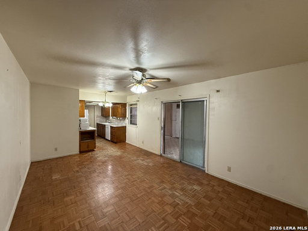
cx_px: 154
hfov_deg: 102.1
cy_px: 116
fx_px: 125
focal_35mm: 14
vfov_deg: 85.7
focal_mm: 2.22
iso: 320
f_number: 2.2
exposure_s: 1/120
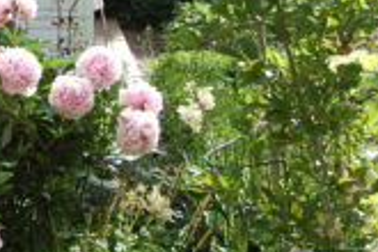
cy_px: -80
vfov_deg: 12.2
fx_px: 1144
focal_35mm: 109
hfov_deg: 18.2
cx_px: -7
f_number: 8
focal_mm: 20
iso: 200
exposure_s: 1/250
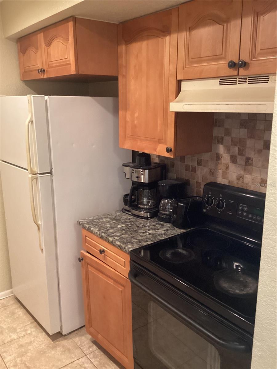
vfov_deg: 58.4
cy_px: 184
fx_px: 331
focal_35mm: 31
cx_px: 138
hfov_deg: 45.4
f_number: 2.4
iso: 320
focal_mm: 3.3
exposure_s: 1/40
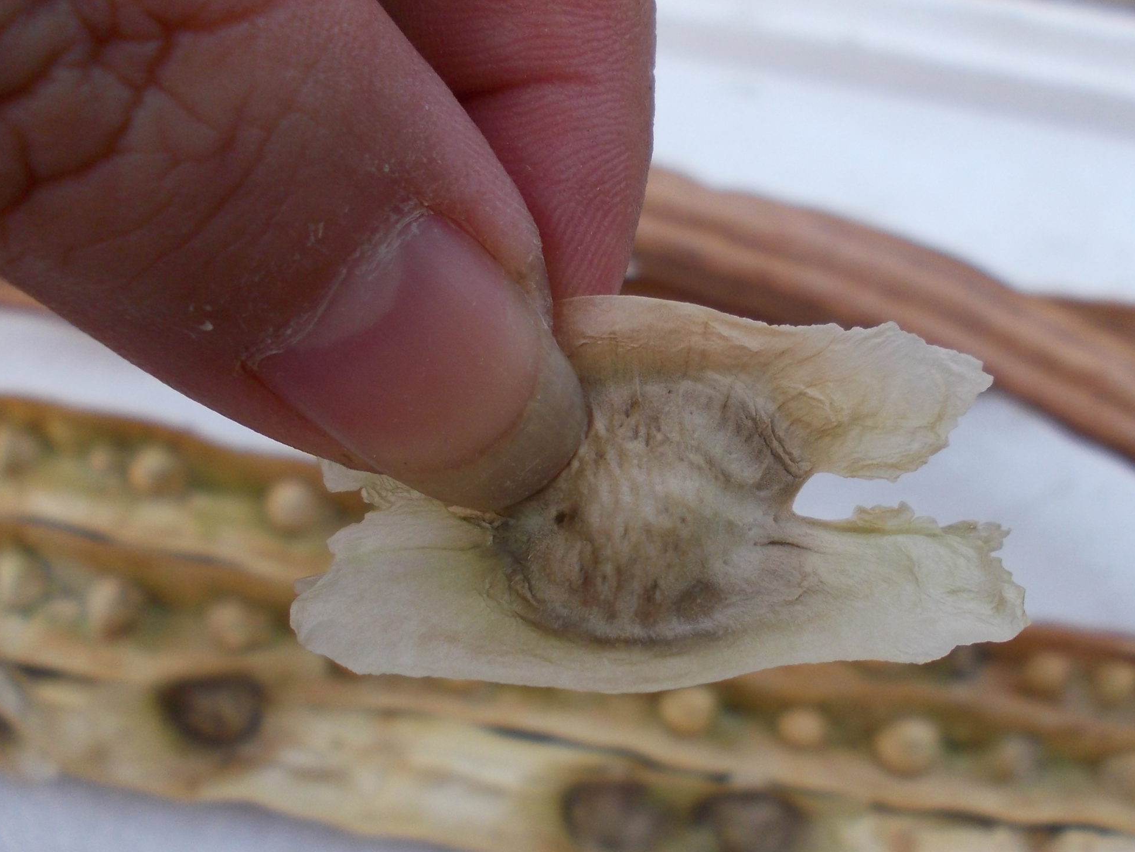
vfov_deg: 38.6
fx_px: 1213
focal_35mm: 37
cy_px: 459
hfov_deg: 49.9
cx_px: 672
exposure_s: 1/200
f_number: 2.7
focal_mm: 4
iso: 80
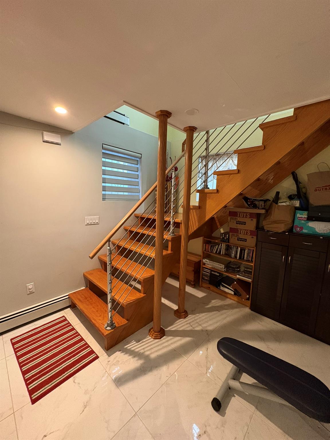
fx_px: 178
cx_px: 165
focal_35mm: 14
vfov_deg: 102.1
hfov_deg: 85.7
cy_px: 220
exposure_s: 1/60
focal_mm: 2.22
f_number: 2.2
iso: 800
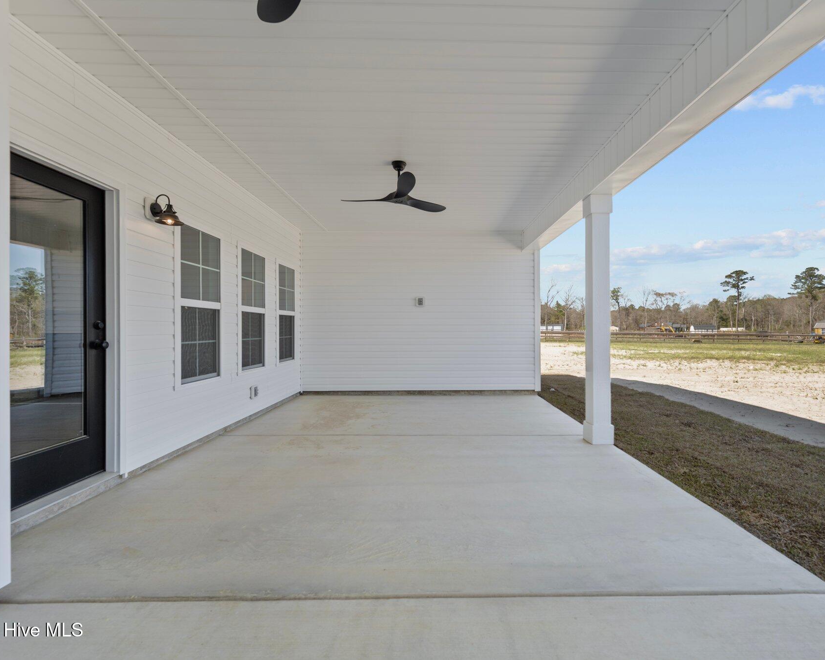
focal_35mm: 16
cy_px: 326
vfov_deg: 80.4
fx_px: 391
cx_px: 442
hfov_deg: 93.0
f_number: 7.1
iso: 64
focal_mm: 14
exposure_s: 1/60
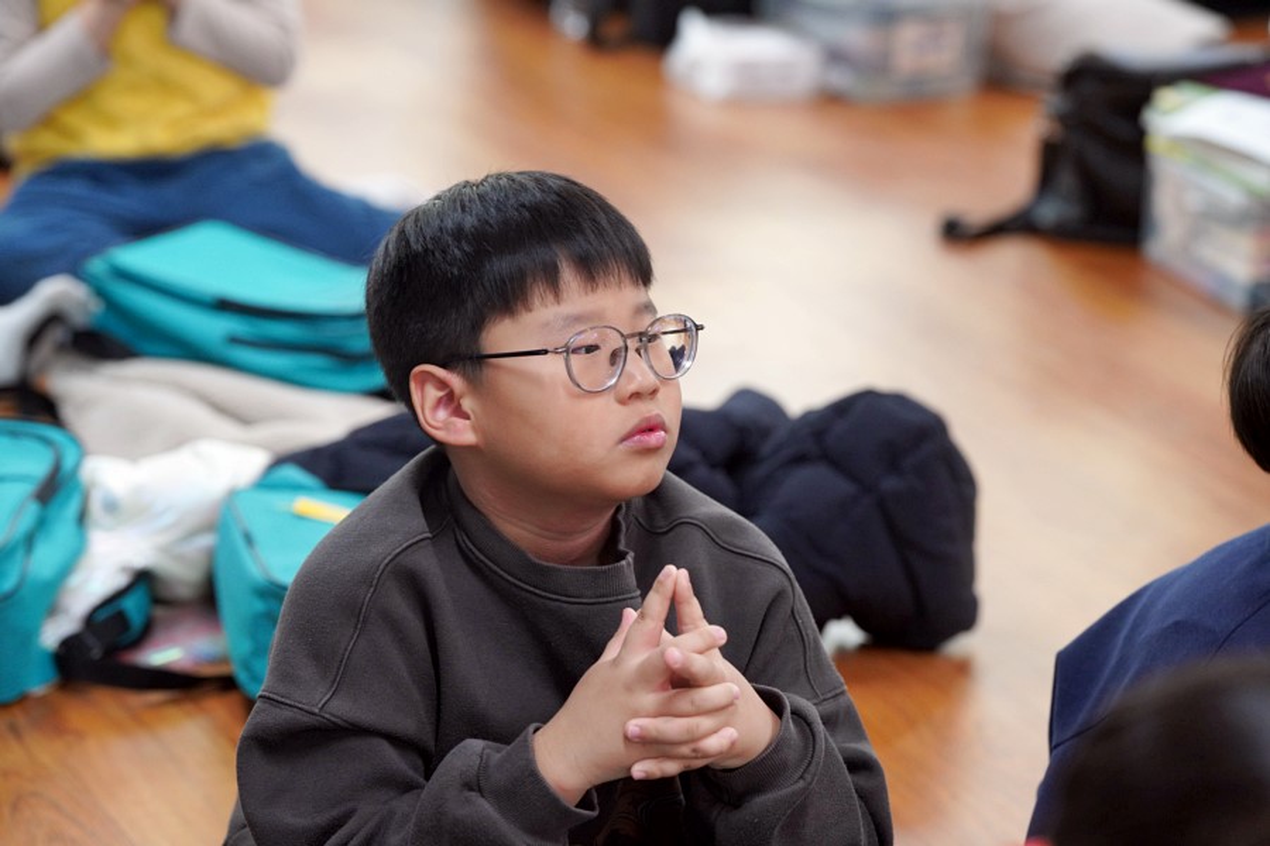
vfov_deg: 11.5
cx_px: 635
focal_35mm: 119
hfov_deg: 17.2
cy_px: 423
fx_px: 4198
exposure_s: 1/160
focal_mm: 119
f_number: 4
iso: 2500
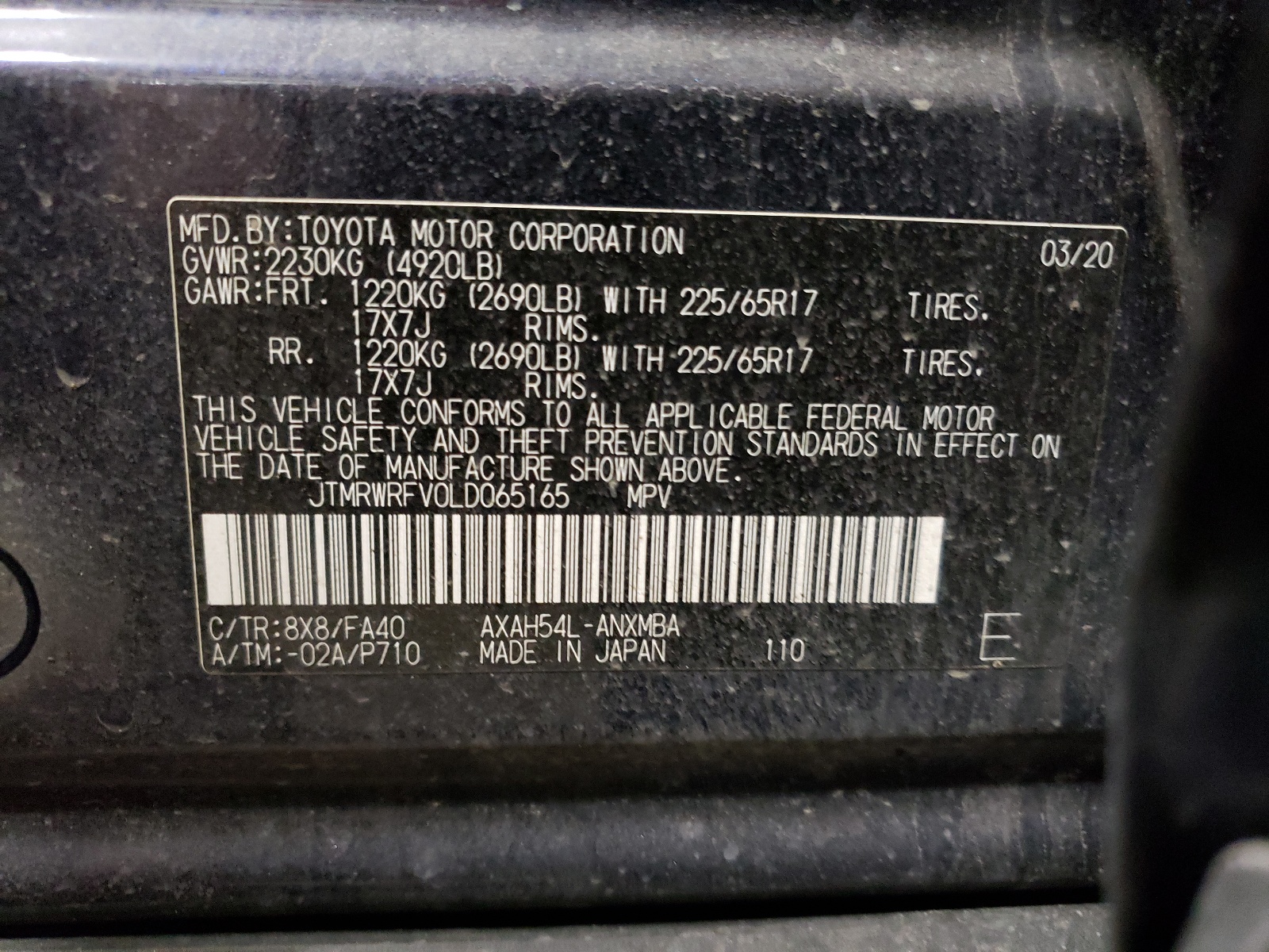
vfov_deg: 53.1
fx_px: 953
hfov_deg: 67.3
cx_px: 634
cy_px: 476
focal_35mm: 26
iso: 465
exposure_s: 1/24
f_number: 1.5
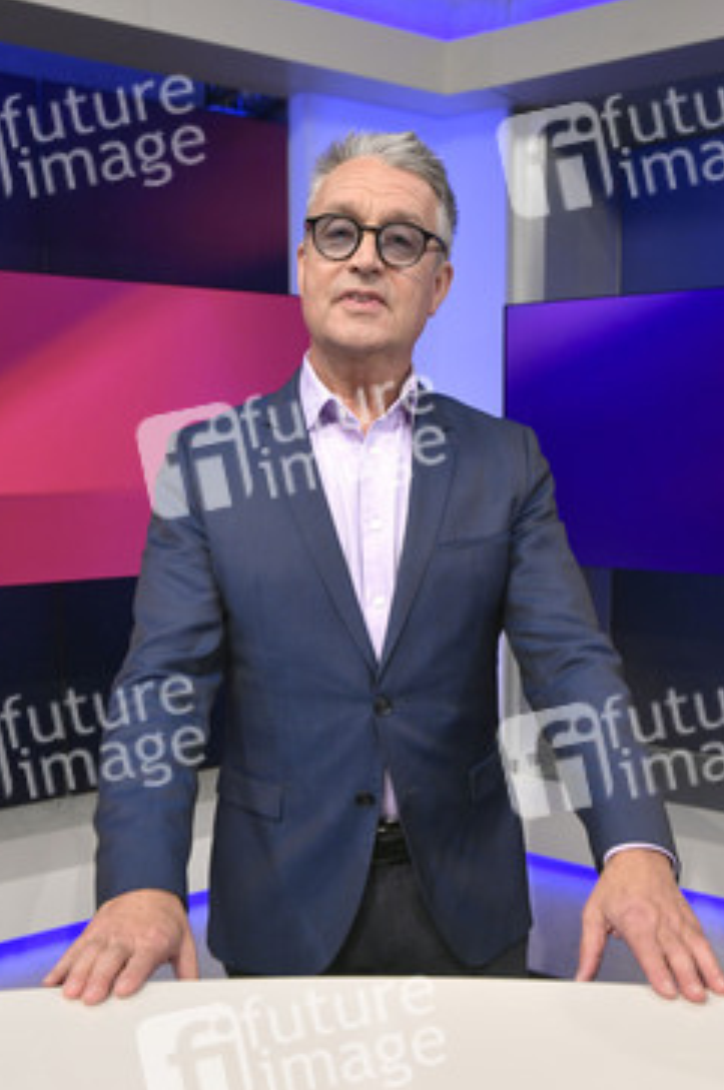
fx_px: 968
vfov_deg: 58.7
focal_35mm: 32
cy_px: 598
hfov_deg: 41.0
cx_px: 379
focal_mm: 29
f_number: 6.3
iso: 1600
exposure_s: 1/200
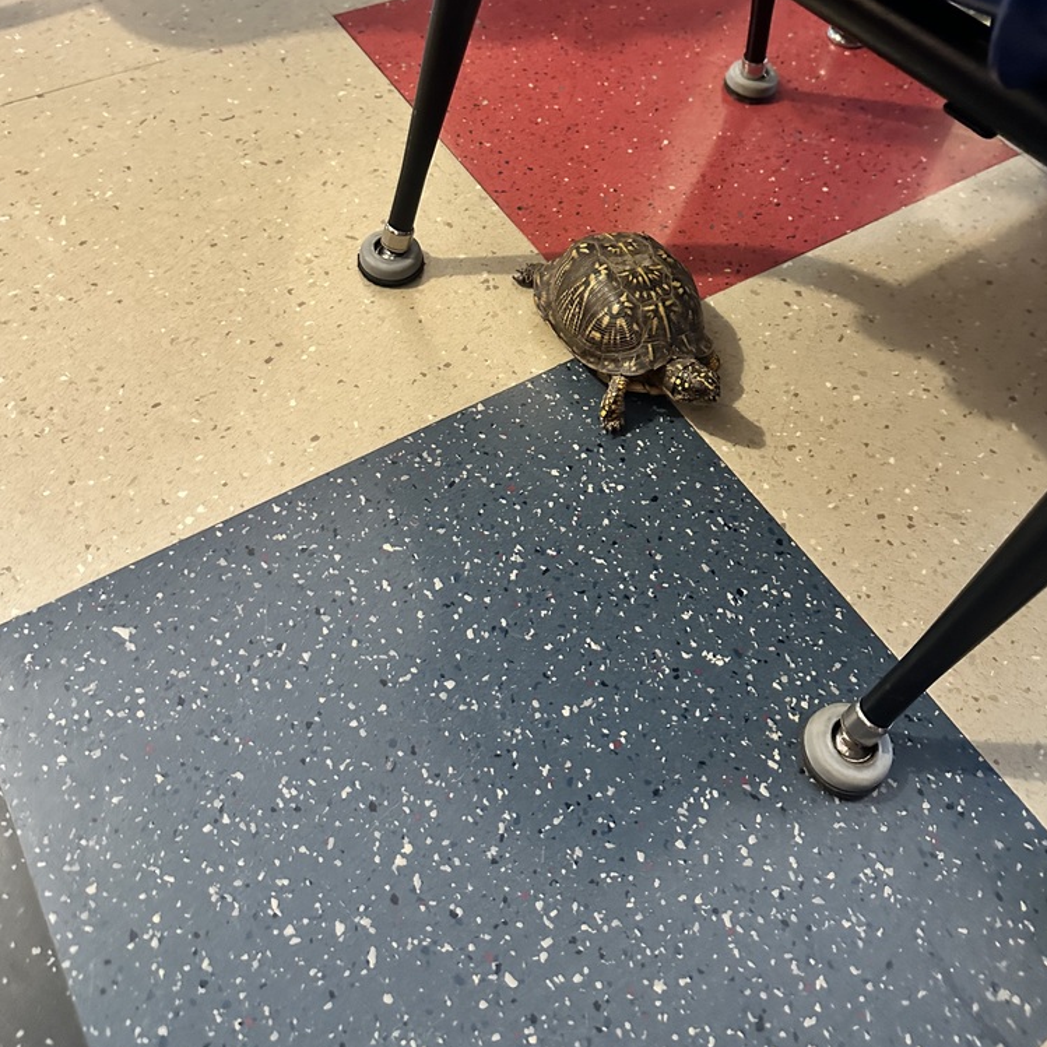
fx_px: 992
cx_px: 514
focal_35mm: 29
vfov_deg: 54.5
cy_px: 352
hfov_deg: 55.6
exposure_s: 1/40
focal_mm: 6.86
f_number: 1.78
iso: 1000
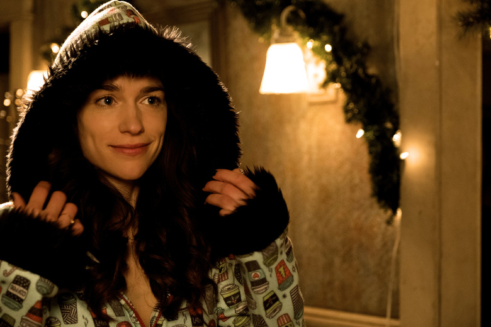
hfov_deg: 24.5
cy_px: 164
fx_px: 1132
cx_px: 246
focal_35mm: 83
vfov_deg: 16.5
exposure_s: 1/100
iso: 4000
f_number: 2.8
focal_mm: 55
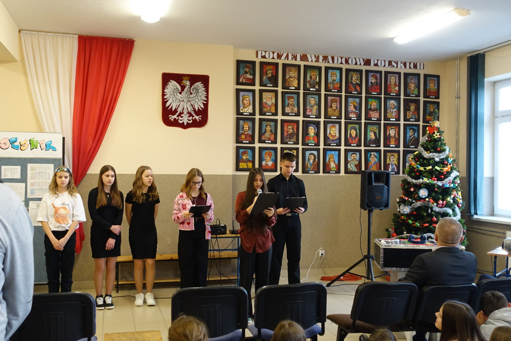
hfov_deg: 51.9
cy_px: 170
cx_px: 256
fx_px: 525
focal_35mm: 37
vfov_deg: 35.9
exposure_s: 1/40
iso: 800
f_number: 2.8
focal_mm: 13.53
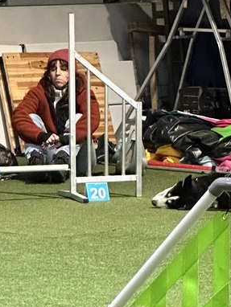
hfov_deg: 4.9
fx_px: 2684
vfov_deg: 6.5
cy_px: 406
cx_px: 168
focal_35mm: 302
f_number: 2.8
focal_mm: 9
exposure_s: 1/56
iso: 640
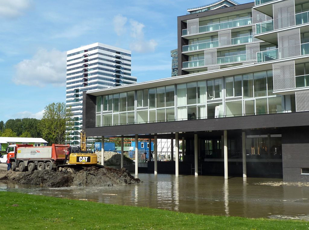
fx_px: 392
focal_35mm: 44
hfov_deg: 43.1
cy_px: 115
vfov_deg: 32.7
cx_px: 154
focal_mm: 7.3
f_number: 4
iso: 80
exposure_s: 1/400
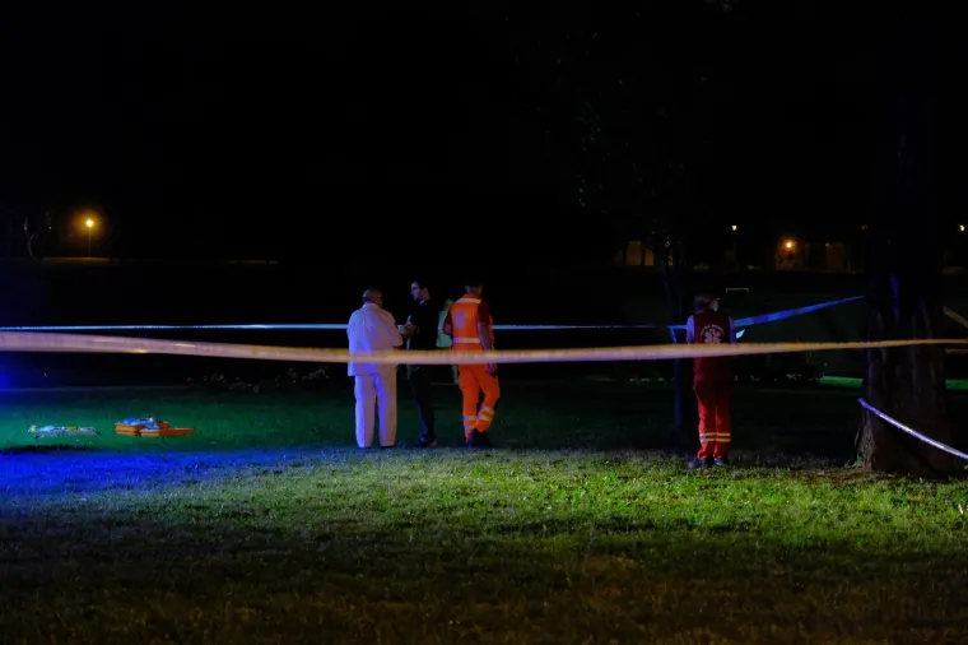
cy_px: 322
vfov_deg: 16.4
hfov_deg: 24.5
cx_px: 484
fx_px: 2231
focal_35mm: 83
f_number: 2.8
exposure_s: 1/80
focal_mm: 55
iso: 6400
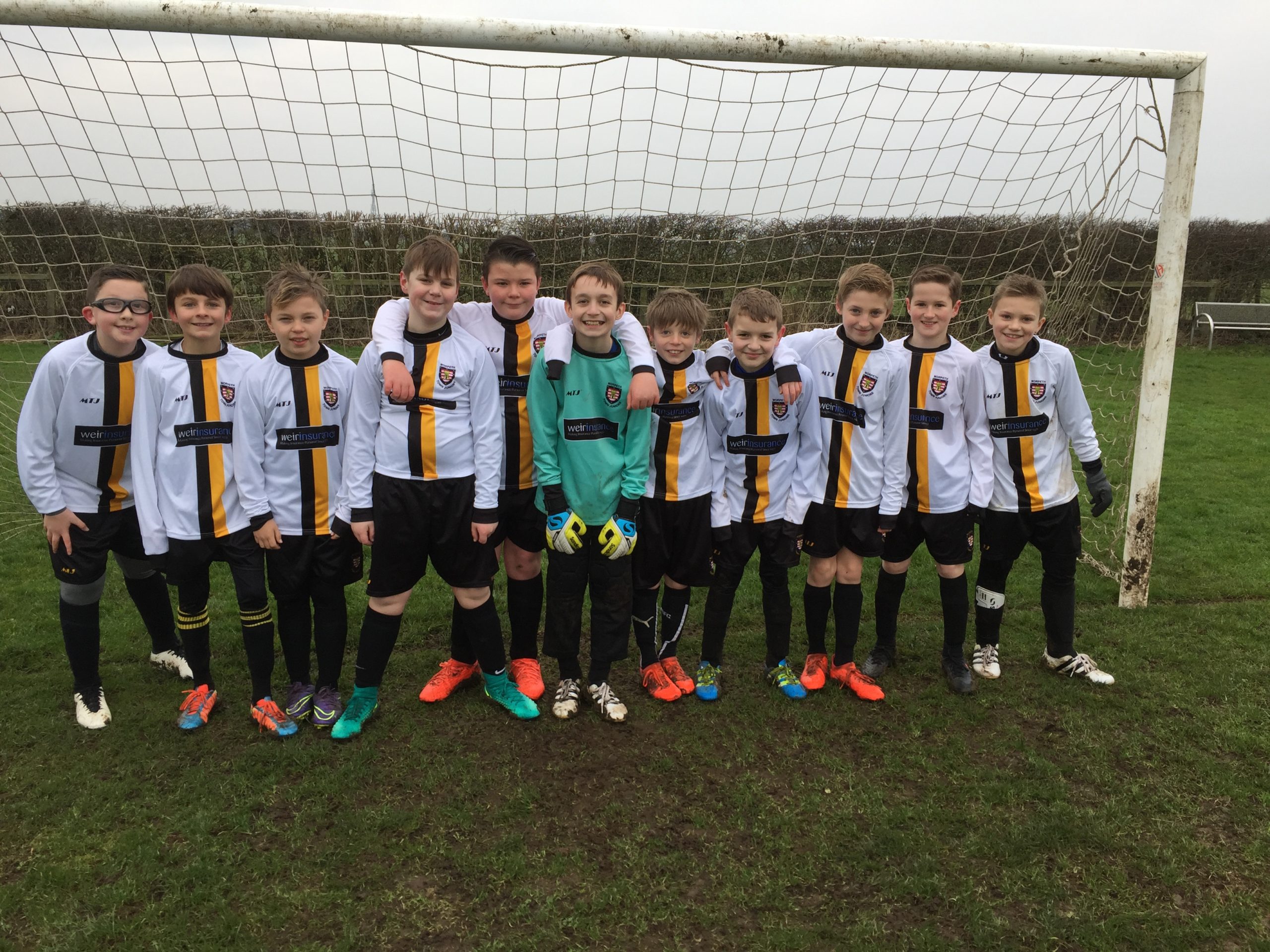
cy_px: 476
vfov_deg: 48.2
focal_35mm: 29
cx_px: 635
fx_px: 1064
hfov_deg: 61.7
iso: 32
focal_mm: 4.15
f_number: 2.2
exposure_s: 1/180
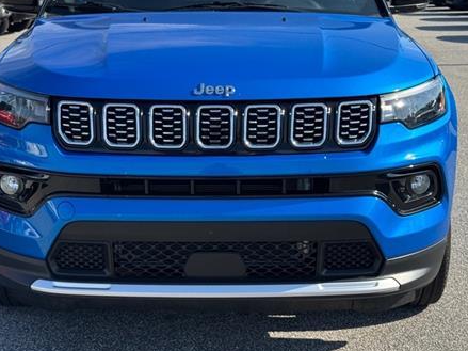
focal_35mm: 70
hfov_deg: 27.8
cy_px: 109
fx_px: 946
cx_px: 222
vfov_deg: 20.9
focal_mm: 6.76
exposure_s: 1/2110
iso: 64
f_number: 1.78
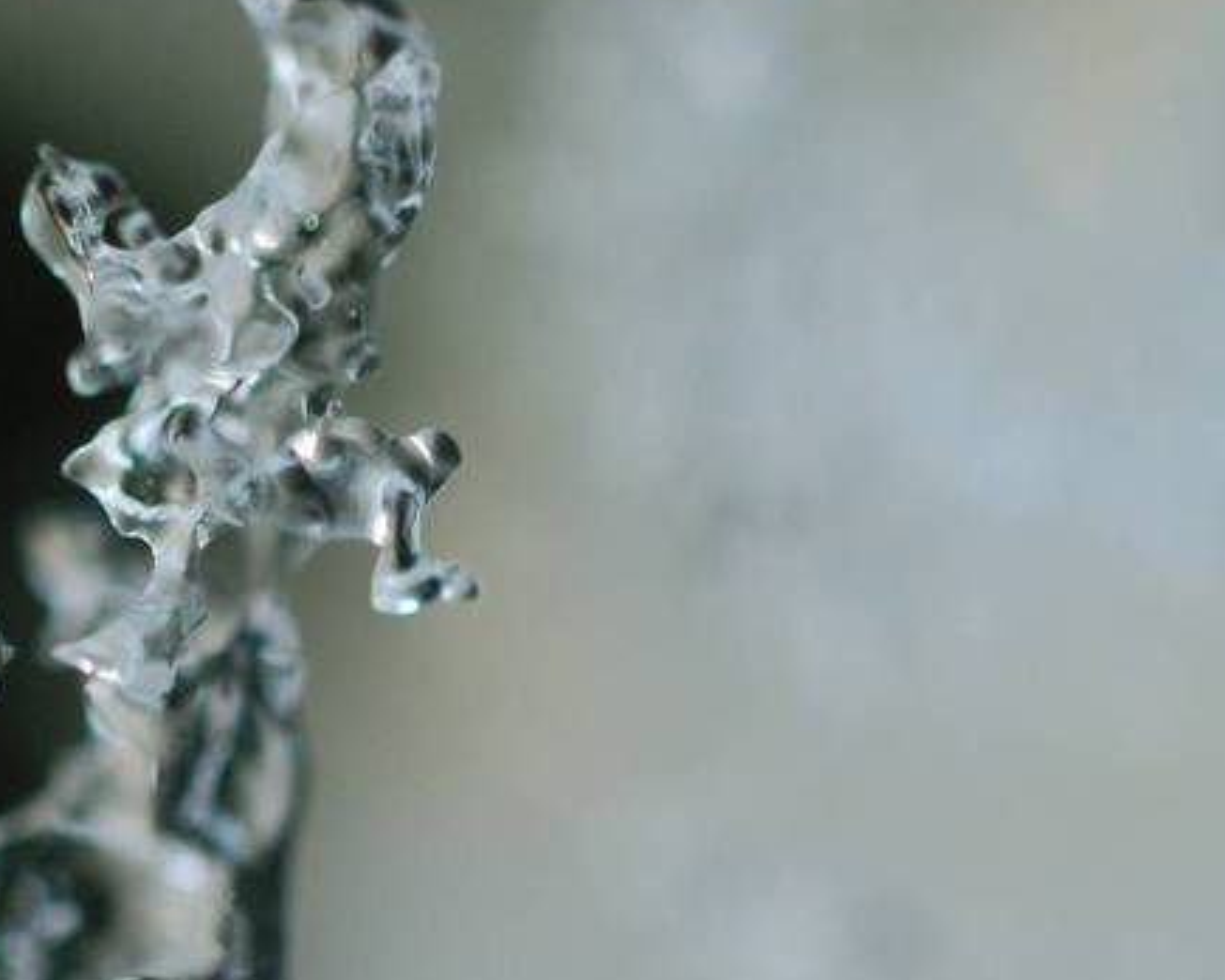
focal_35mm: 136
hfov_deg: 14.1
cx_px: 273
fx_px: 4931
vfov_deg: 11.3
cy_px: 577
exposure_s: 1/320
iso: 1600
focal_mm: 60
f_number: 4.8
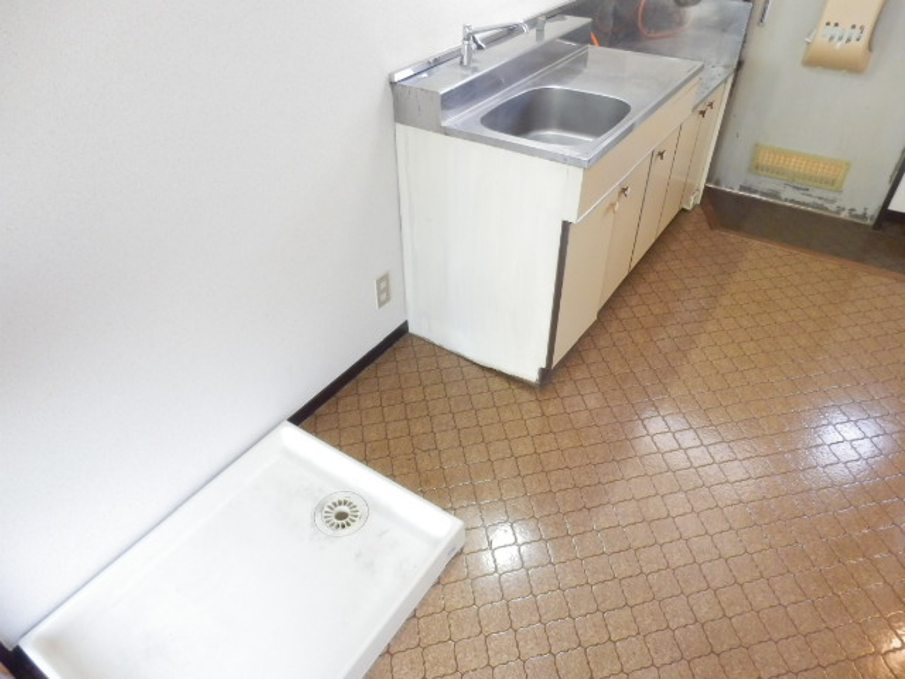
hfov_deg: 71.6
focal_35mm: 24
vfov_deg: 56.8
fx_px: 627
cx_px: 452
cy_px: 340
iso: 800
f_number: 3
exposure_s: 1/20
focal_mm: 4.2
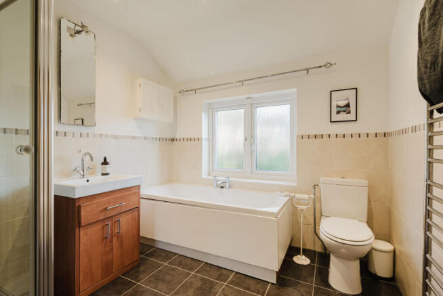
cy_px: 148
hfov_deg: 96.7
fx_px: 197
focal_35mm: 16
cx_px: 222
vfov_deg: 73.8
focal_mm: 16
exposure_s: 1/10
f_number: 8
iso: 160
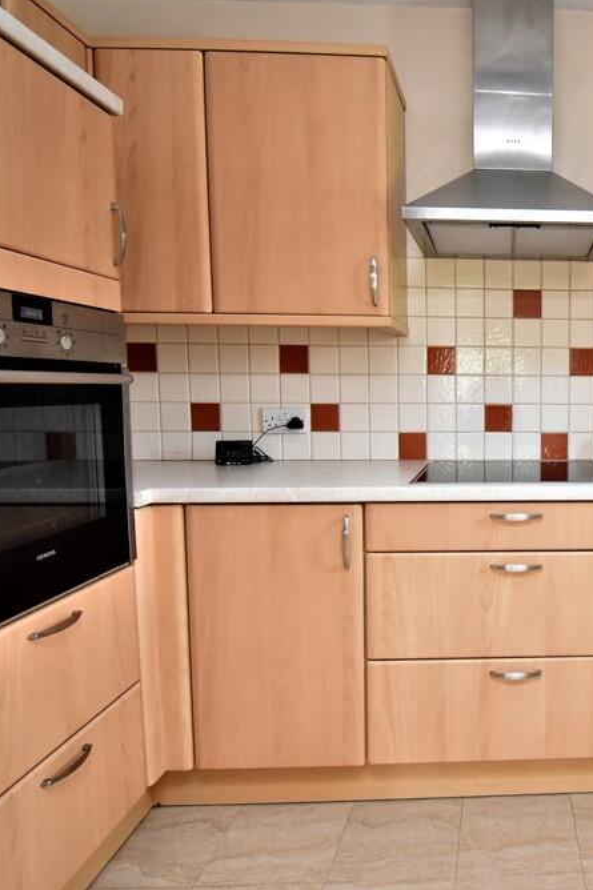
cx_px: 545
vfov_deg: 76.1
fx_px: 569
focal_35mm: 23
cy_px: 442
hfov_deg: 48.6
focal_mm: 10
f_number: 4.5
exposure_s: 1/60
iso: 1600
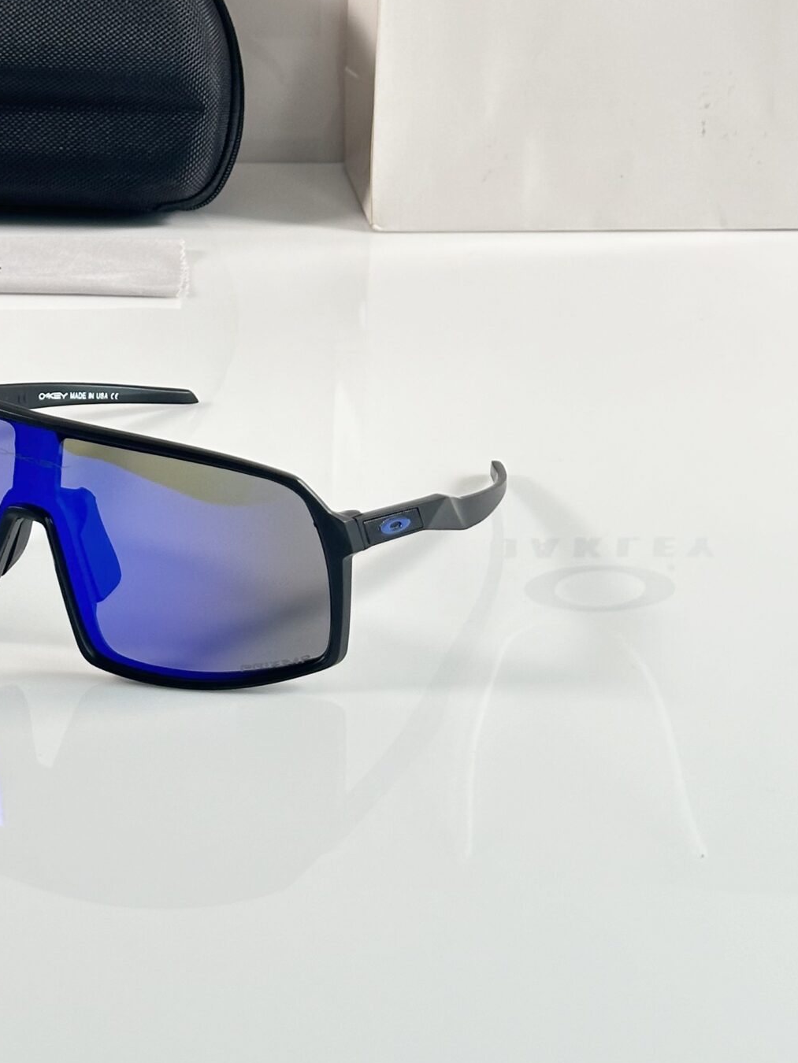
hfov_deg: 16.1
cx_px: 104
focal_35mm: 91
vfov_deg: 21.0
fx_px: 2796
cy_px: 91
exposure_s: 1/100
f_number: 1.78
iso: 80
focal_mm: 6.86
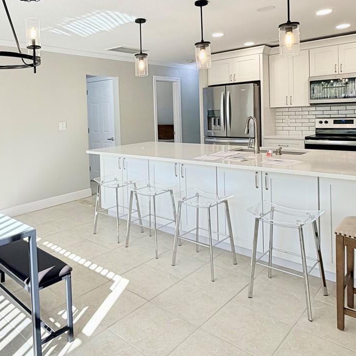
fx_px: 326
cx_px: 108
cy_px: 122
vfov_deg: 56.2
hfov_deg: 55.6
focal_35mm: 28
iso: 64
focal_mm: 2.22
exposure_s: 1/120
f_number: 2.2
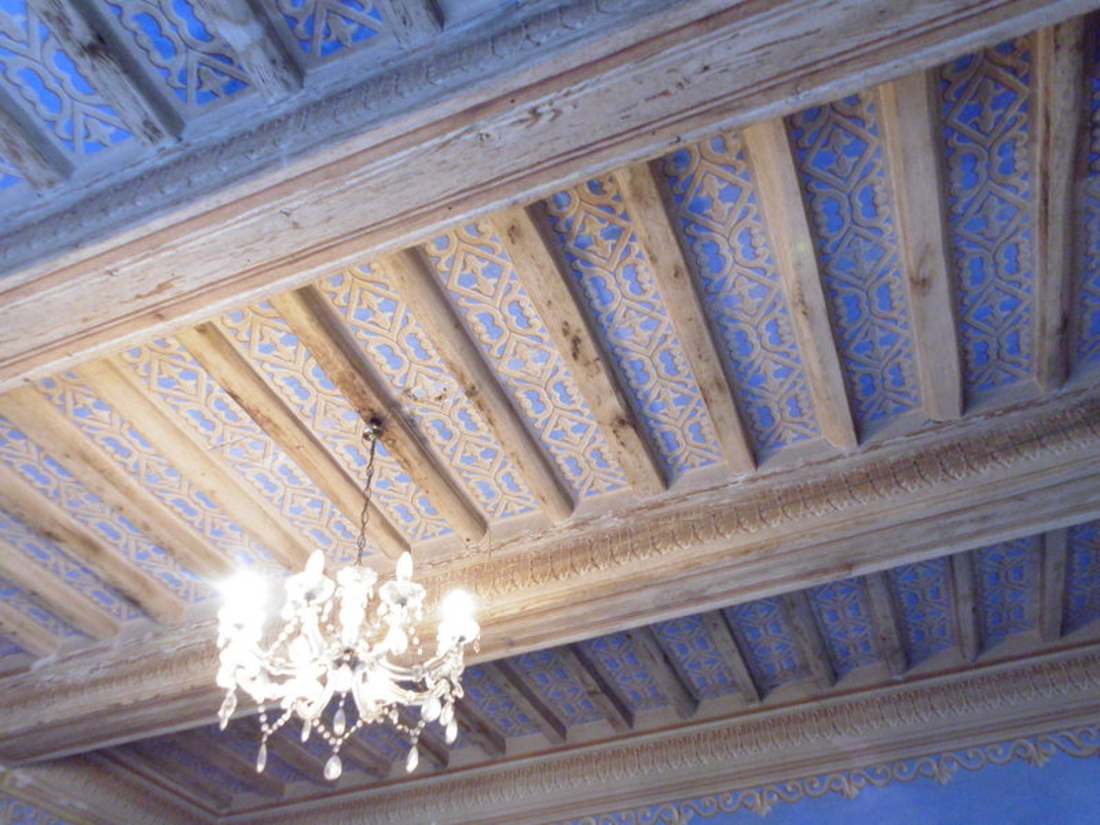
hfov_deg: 61.7
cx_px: 550
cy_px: 412
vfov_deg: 48.2
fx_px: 922
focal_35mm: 29
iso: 400
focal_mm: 5.3
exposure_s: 1/15
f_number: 3.2
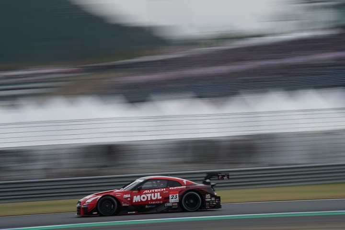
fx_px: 1917
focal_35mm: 200
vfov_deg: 6.9
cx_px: 172
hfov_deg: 10.3
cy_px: 115
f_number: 16
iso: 50
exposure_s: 1/20
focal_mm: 200
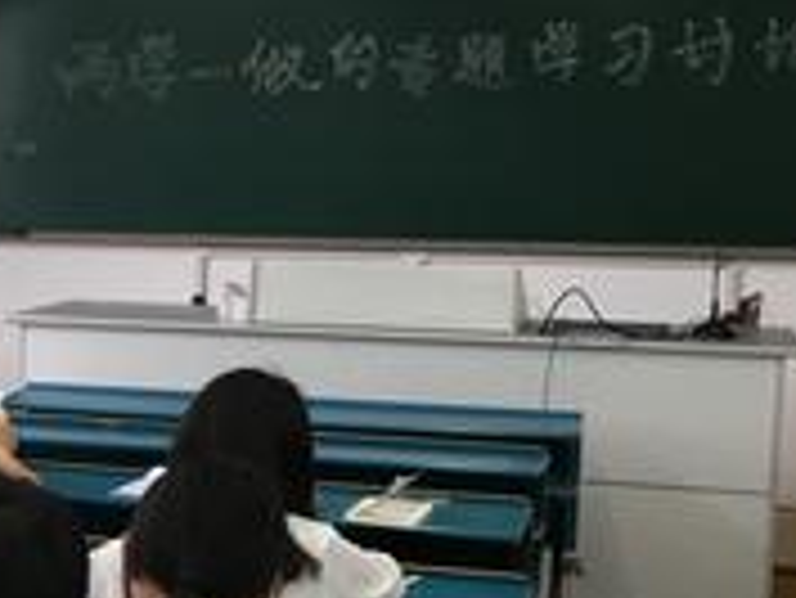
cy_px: 393
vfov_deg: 18.0
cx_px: -99
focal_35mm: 82
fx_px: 1887
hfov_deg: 22.4
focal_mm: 4.15
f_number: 2.2
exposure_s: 1/33
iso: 80
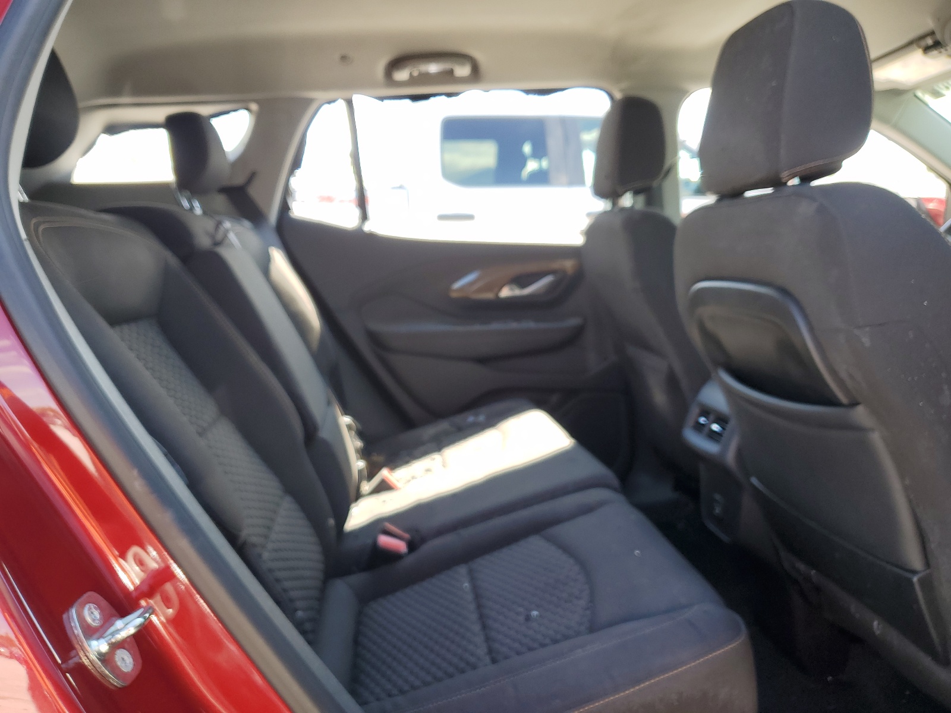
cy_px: 356
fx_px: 714
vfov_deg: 53.1
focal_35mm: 26
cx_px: 476
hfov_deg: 67.3
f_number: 1.5
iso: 50
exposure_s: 1/204
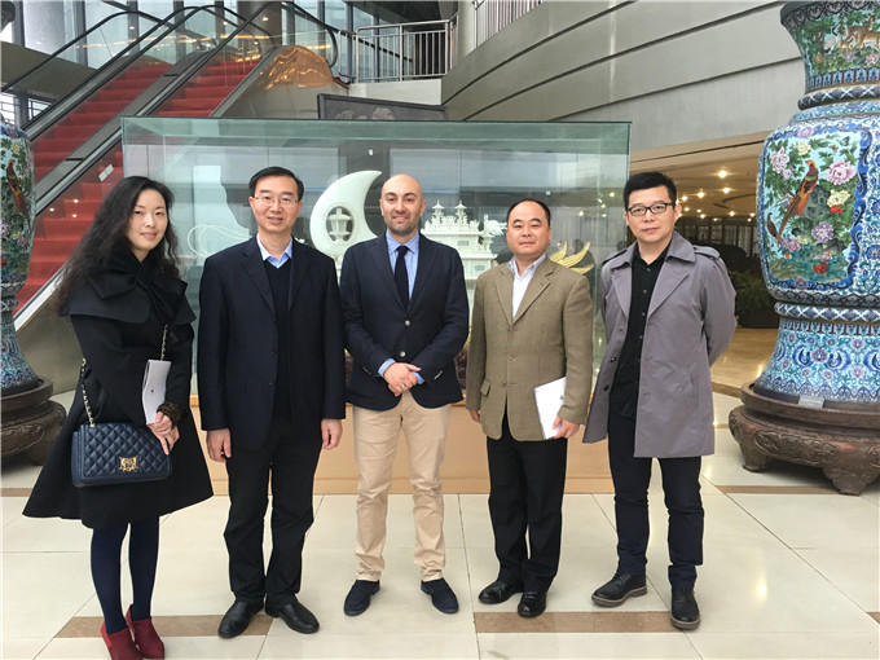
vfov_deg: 48.2
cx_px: 440
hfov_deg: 61.7
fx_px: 737
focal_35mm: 29
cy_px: 330
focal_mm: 4.15
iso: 50
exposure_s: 1/17
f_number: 2.2
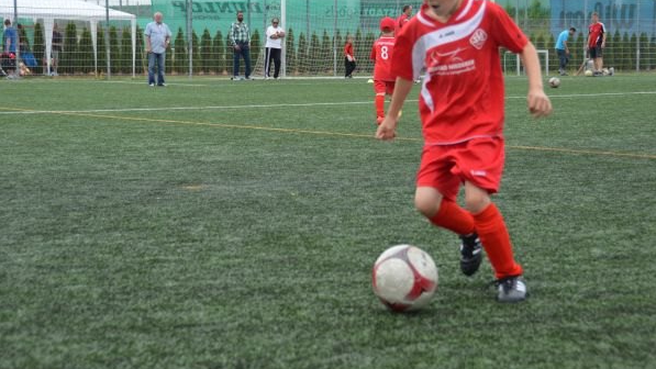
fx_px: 1427
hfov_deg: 25.9
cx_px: 329
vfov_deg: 14.7
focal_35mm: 82
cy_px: 154
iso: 400
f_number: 5.6
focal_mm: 52
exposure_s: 1/1250
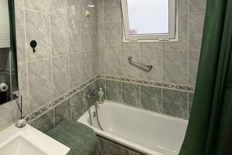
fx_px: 129
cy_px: 44
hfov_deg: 81.9
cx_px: 83
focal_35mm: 20
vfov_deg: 59.5
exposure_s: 1/100
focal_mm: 2.22
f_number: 2.2
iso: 250
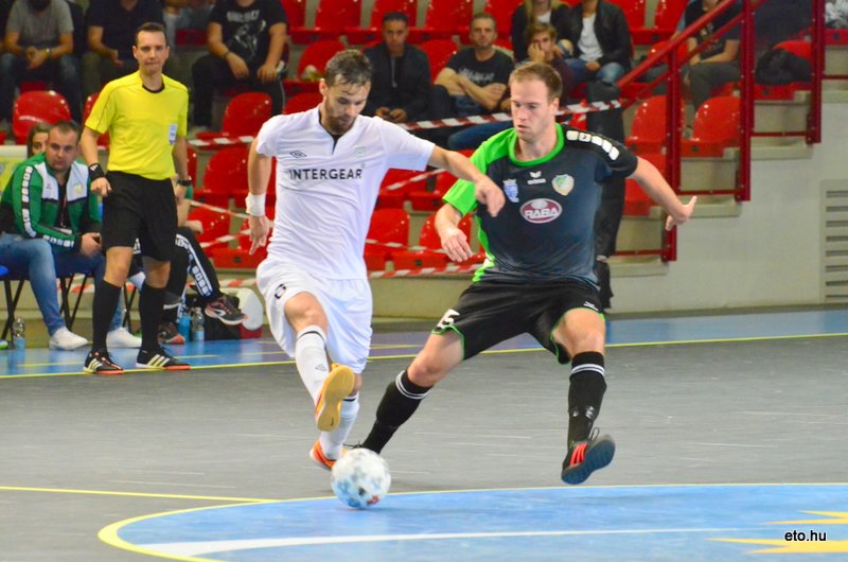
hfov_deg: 6.9
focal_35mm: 300
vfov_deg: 4.6
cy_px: 281
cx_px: 424
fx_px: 7053
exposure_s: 1/400
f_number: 6.3
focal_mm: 200
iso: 6400
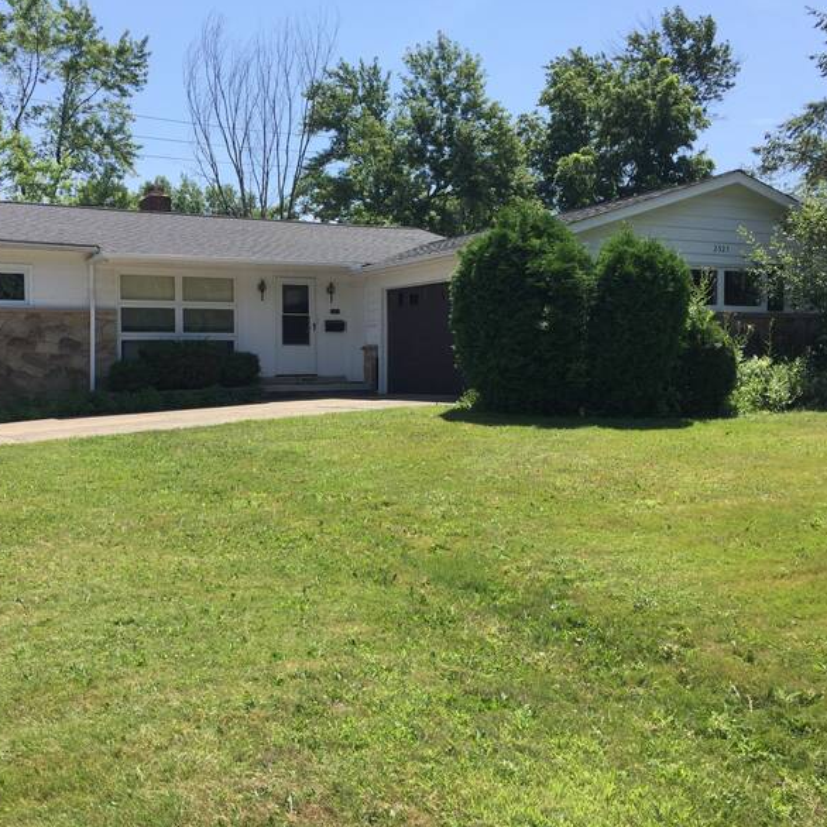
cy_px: 418
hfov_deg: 47.0
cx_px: 340
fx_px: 946
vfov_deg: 47.2
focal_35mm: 35
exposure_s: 1/1522
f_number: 2.2
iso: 32
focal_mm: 4.15
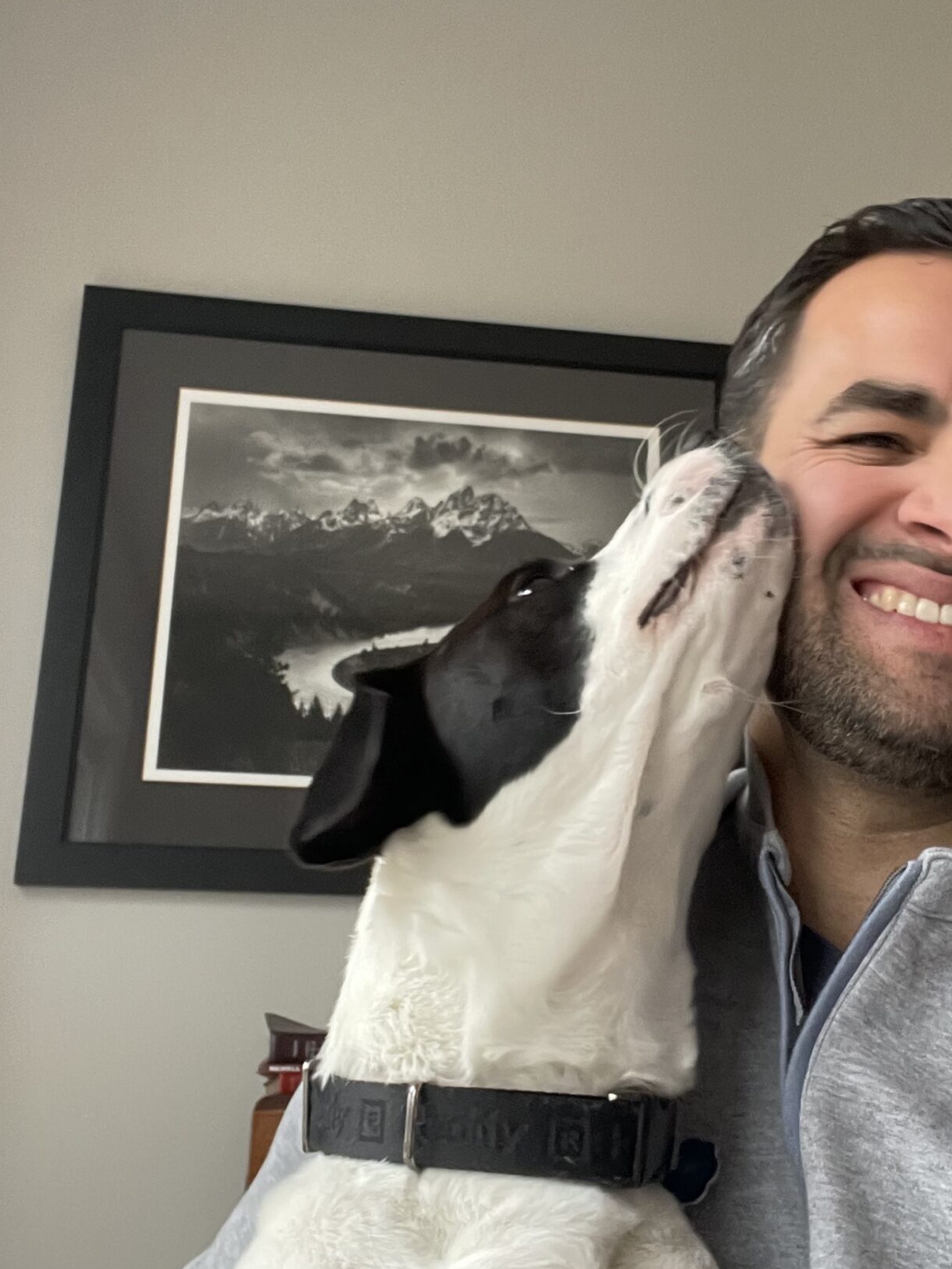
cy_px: 594
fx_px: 1723
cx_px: 610
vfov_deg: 40.4
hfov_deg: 30.7
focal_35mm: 47
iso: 250
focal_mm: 2.71
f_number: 2.2
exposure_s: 1/60
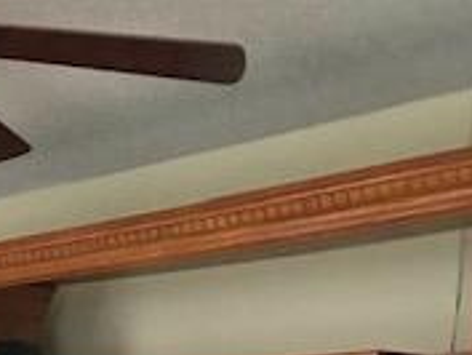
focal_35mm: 101
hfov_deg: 17.1
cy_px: 635
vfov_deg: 13.2
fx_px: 1378
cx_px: -291
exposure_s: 1/5
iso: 100
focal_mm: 3.99
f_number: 1.8
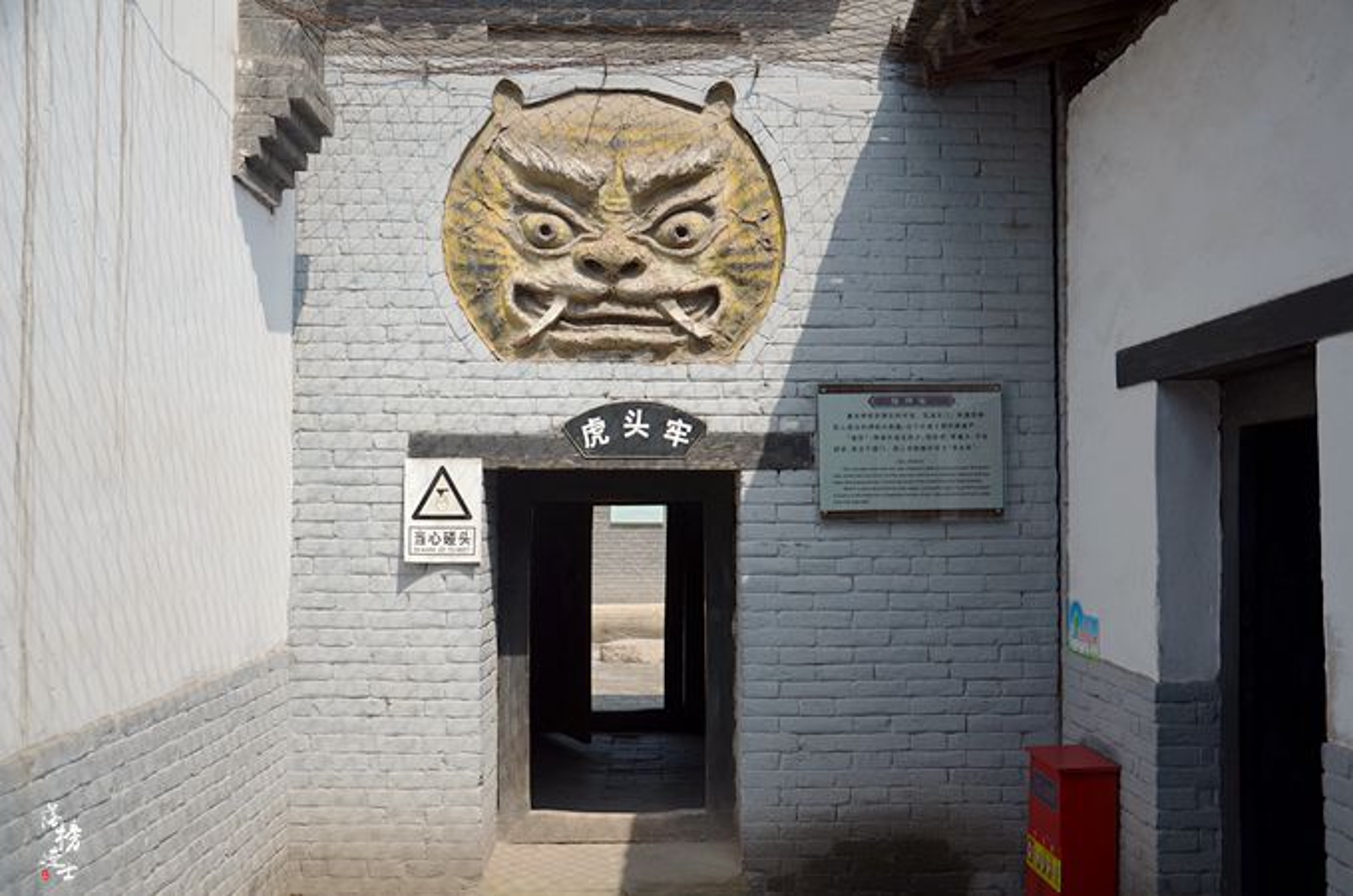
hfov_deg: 57.3
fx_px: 1237
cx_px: 676
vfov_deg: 39.8
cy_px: 448
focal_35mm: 33
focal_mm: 22
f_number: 3.8
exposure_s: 1/1250
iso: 200
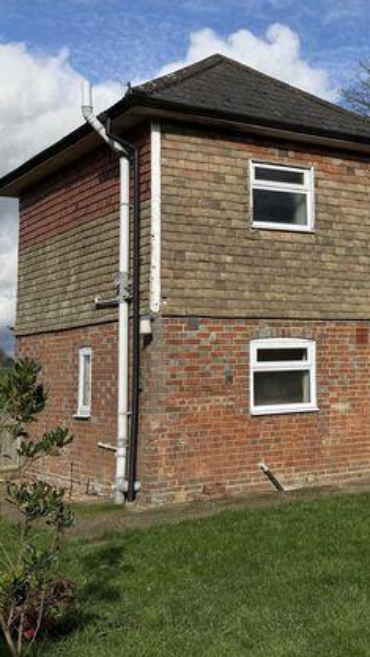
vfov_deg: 41.1
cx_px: 370
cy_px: 262
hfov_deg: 23.0
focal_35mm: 50
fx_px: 872
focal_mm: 6.76
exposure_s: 1/6173
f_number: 1.78
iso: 80
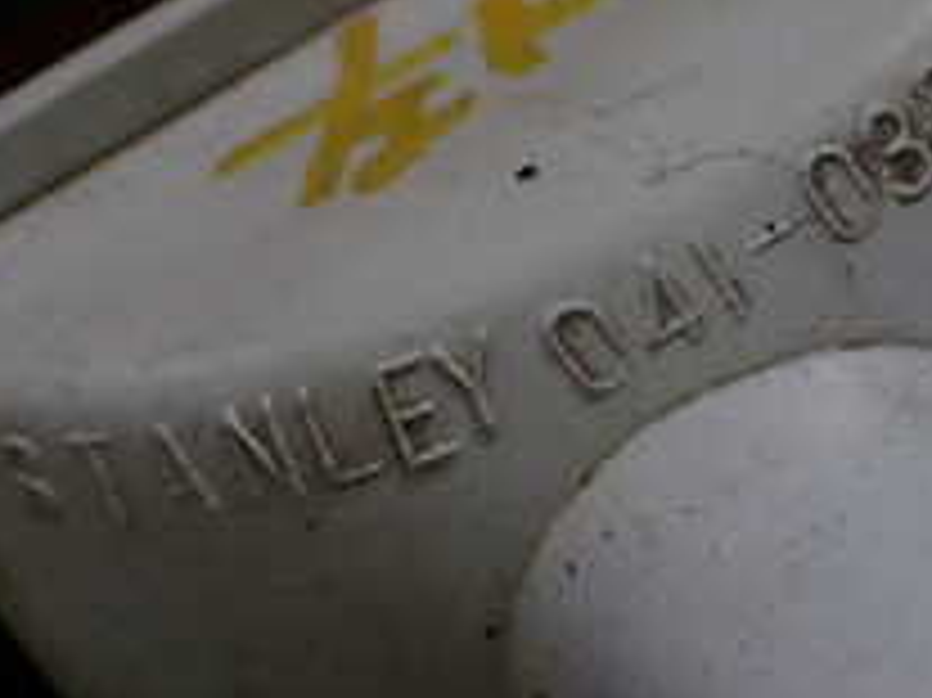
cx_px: 720
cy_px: 284
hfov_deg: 22.3
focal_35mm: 87
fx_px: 2341
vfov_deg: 16.9
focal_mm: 5.4
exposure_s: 1/125
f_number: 2.3
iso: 125
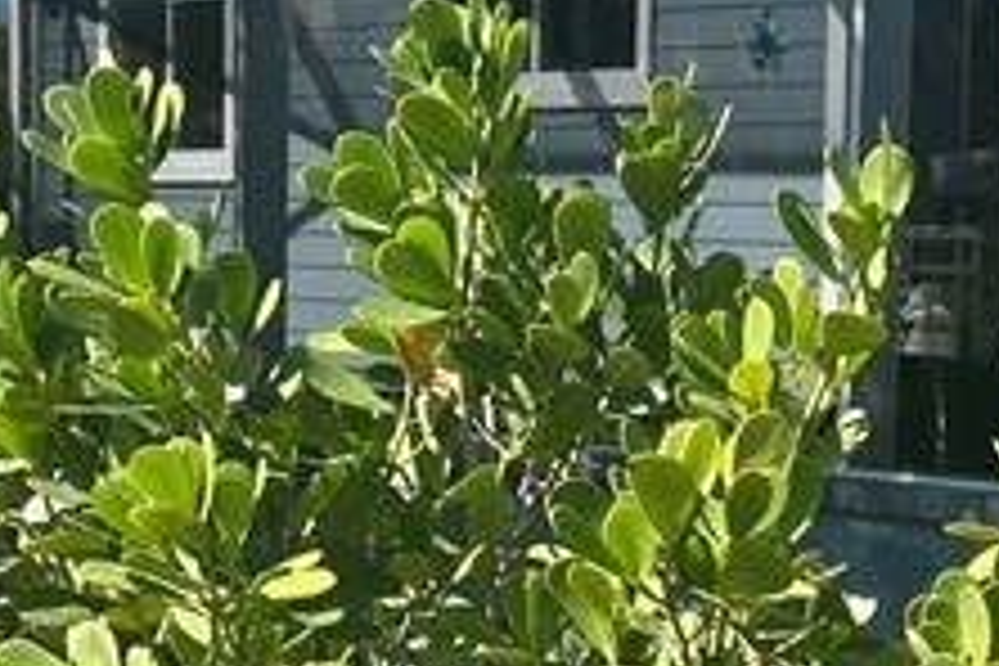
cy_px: 886
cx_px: 1202
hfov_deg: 15.8
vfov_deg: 10.7
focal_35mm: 125
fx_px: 3468
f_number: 1.5
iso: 50
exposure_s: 1/2045
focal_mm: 5.7
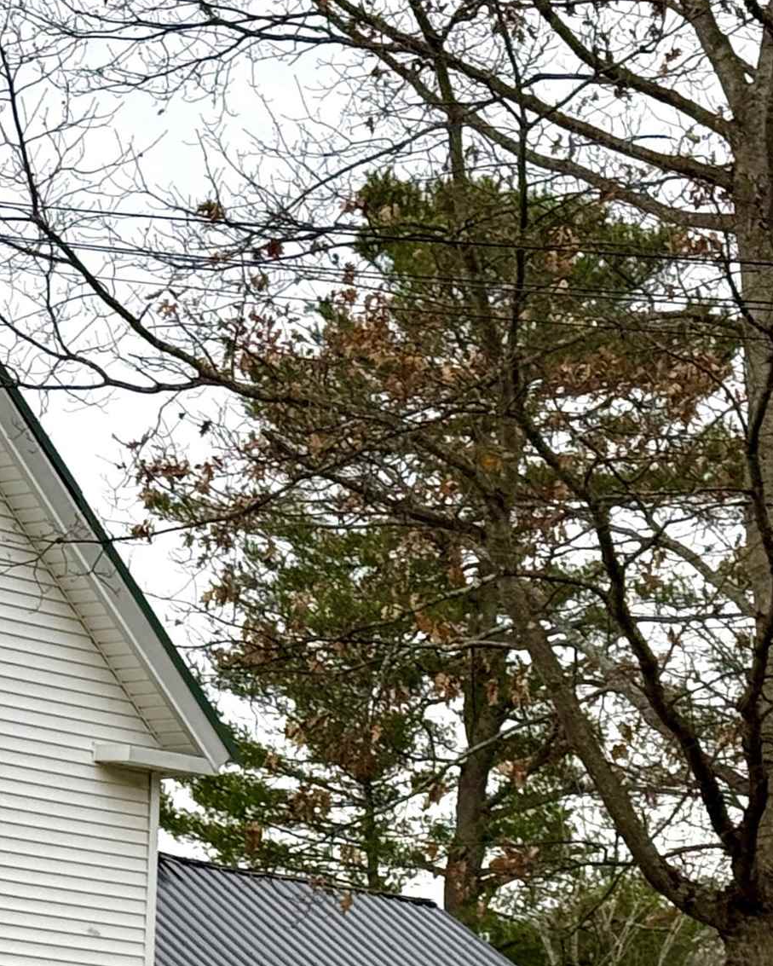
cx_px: -437
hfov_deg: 11.6
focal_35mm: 127
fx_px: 3630
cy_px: 806
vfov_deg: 15.0
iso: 64
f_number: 1.78
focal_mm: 6.76
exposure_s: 1/545
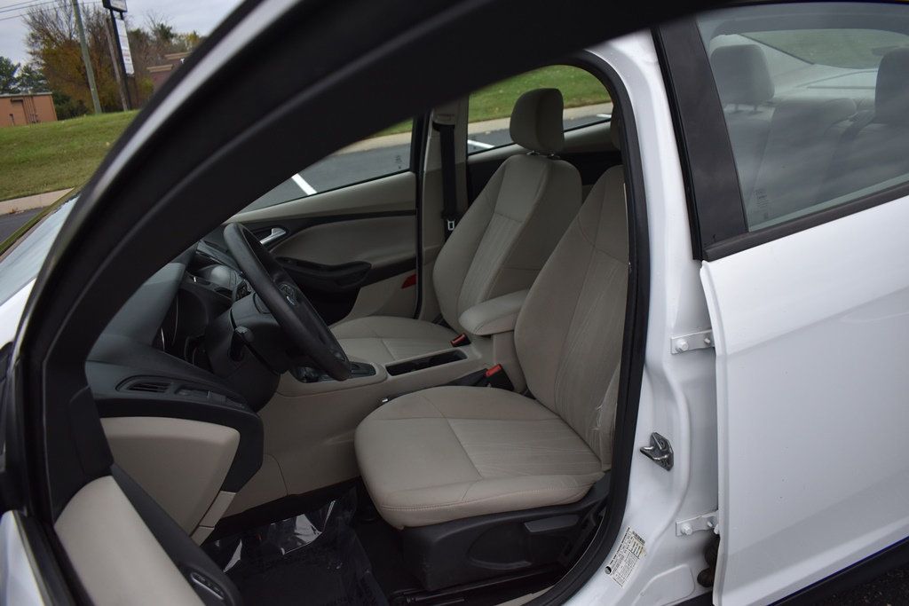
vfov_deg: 47.9
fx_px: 682
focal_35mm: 27
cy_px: 303
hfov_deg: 67.4
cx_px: 454
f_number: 3.5
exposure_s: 1/250
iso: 500
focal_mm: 18
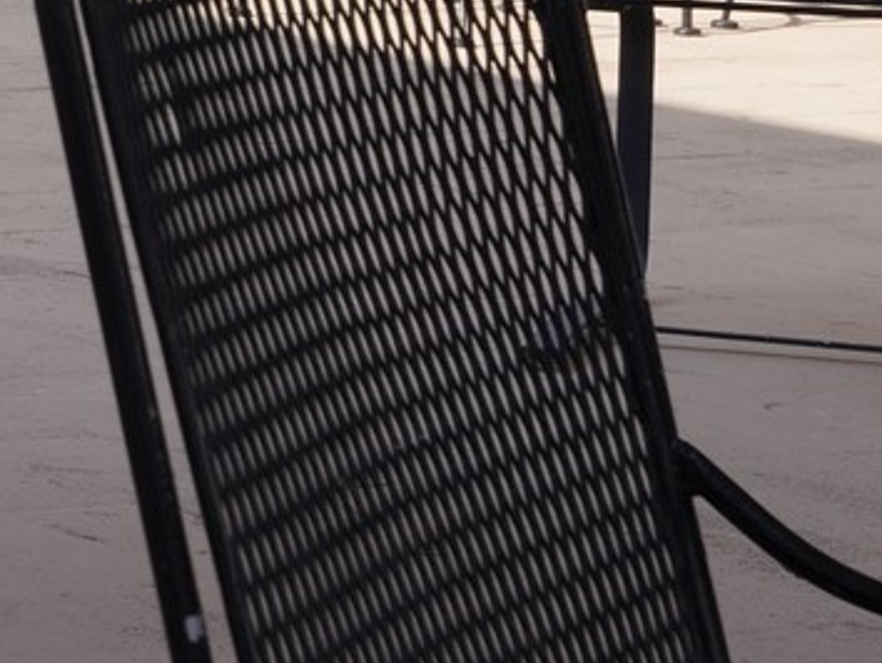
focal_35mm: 223
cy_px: -472
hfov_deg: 7.9
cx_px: -1530
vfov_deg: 6.5
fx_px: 5691
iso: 160
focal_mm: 40.4
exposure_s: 1/100
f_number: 10
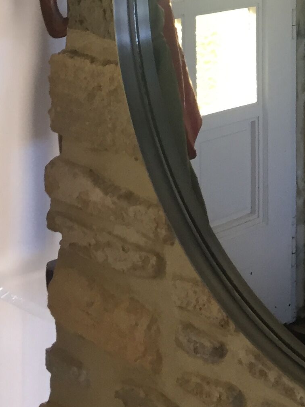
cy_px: -60
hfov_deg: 15.0
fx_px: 1105
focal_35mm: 94
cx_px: 397
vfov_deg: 19.8
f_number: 2.2
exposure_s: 1/33
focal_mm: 4.15
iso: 50
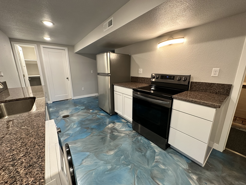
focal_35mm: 14
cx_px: 123
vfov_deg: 85.7
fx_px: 99
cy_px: 92
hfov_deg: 102.1
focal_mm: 2.22
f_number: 2.2
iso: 250
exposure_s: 1/60
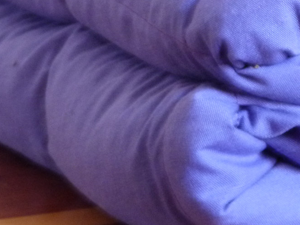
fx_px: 2367
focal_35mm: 273
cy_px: 55
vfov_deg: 5.4
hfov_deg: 7.2
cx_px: 311
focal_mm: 21.6
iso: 400
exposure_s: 1/4
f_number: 3.5
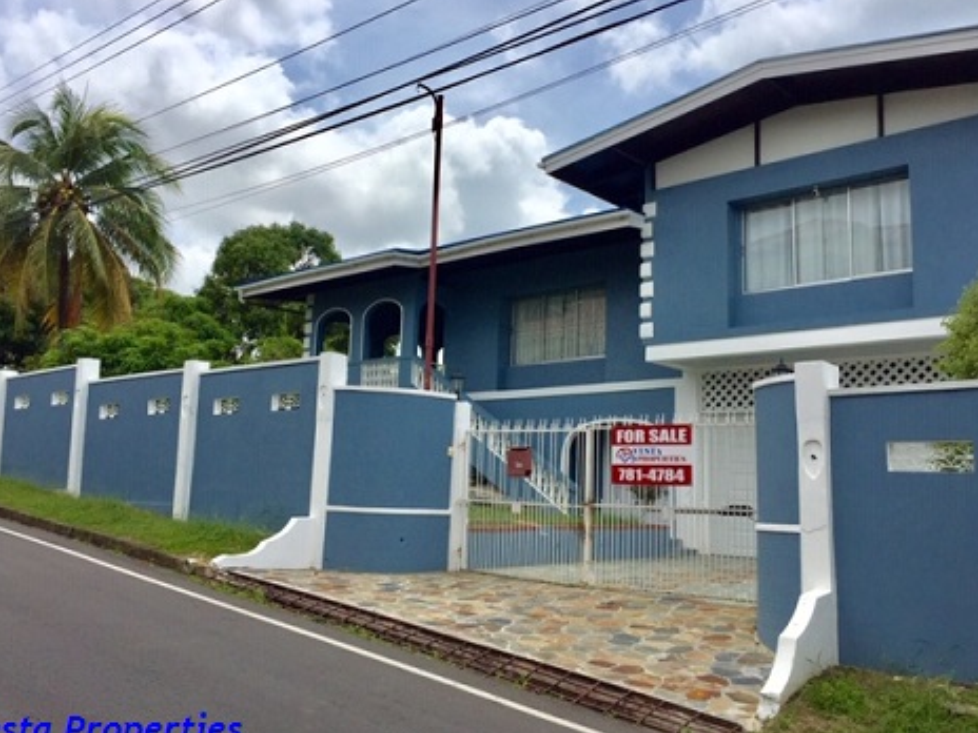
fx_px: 904
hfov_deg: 56.8
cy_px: 356
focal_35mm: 32
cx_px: 485
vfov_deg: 44.2
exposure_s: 1/2825
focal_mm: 4.15
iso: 32
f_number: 2.2
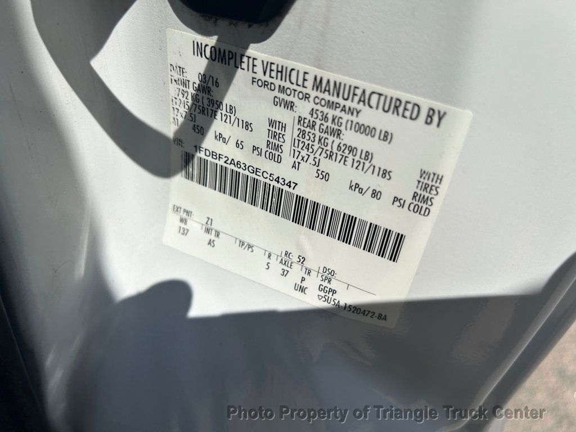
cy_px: 216
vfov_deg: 53.1
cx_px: 288
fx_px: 433
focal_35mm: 26
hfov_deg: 67.3
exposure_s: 1/8696
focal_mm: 5.7
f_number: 1.5
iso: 50
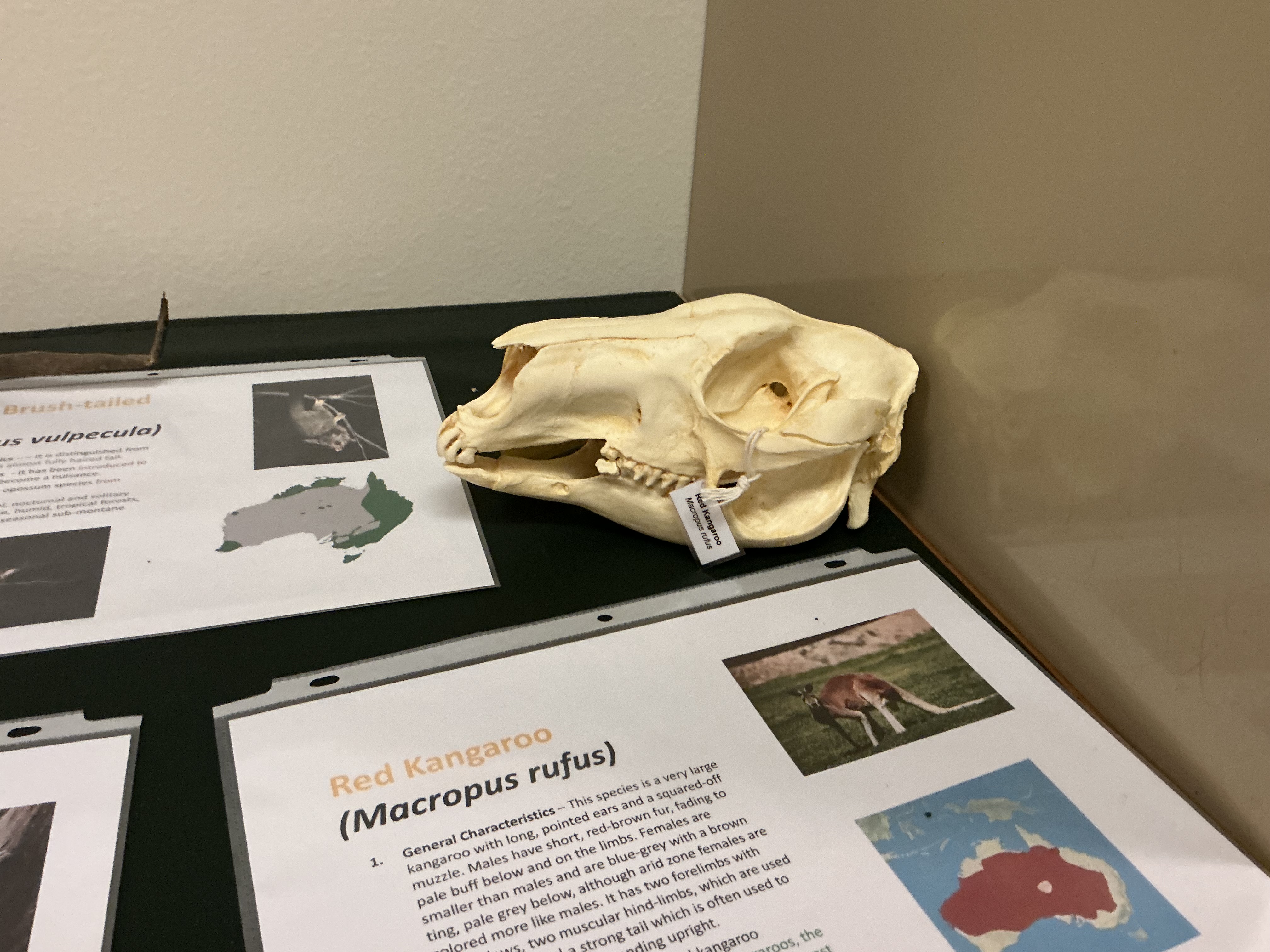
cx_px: 635
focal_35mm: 28
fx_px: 1027
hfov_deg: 63.4
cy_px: 476
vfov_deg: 49.7
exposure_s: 1/40
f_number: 1.8
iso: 250
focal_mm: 3
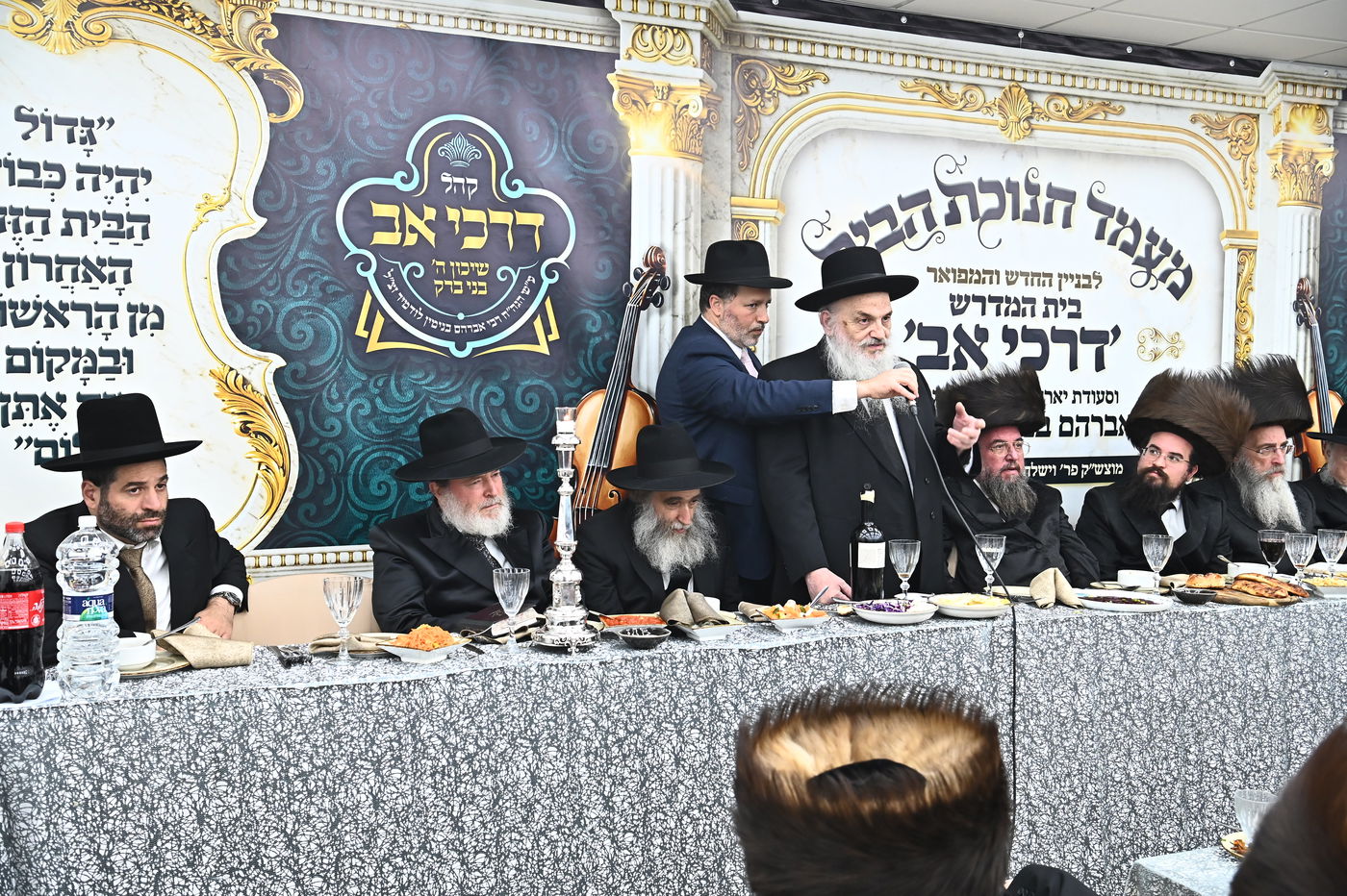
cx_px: 674
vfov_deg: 36.8
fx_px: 1346
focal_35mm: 36
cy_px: 448
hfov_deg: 53.2
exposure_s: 1/160
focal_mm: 36
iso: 1600
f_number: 5.6
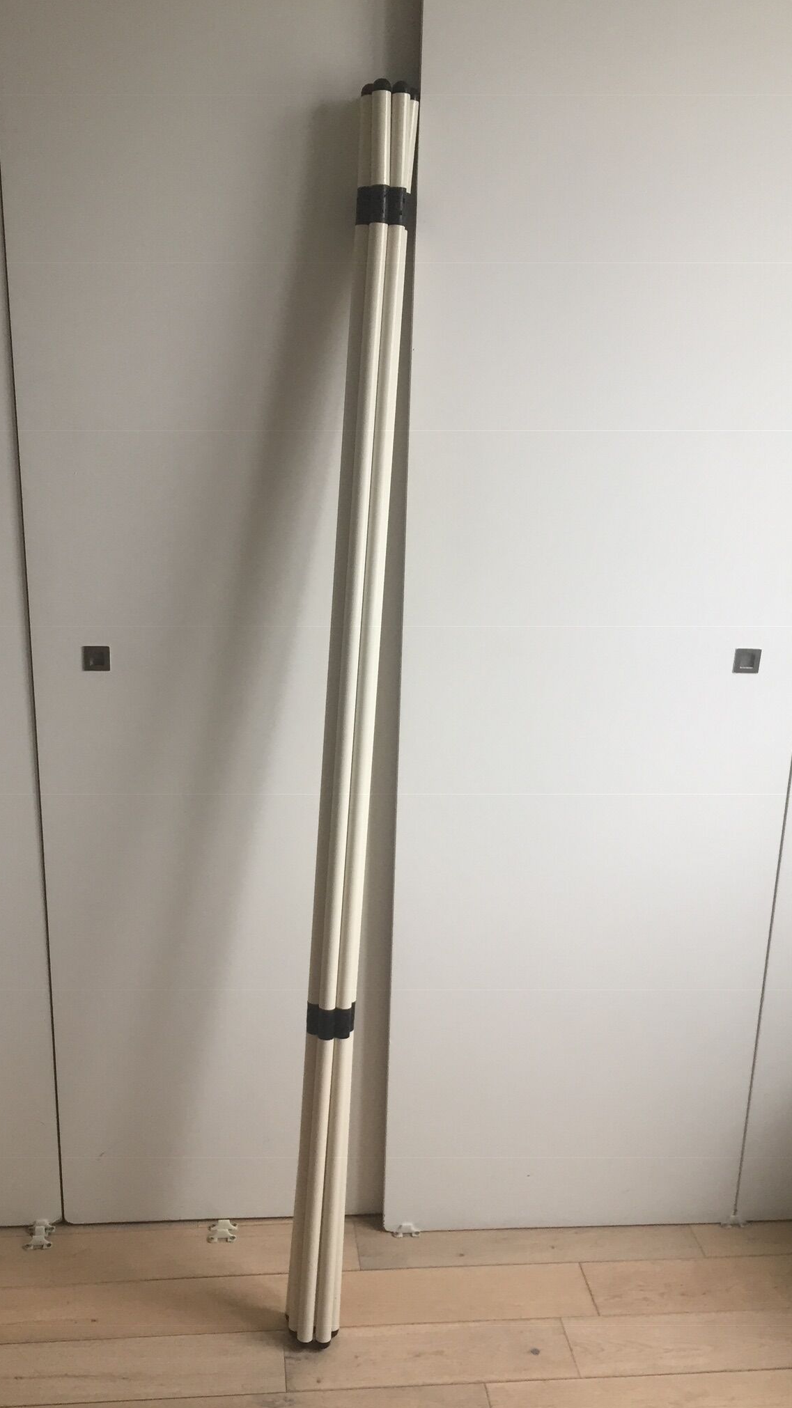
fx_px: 1195
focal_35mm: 32
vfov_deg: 61.0
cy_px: 698
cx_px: 318
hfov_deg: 36.5
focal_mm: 4.15
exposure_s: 1/33
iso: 40
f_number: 2.2
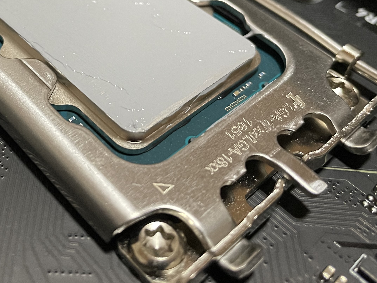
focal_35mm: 49
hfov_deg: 37.7
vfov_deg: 28.7
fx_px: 534
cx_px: 84
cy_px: 36
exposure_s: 1/33
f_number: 1.6
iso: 640
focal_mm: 4.2
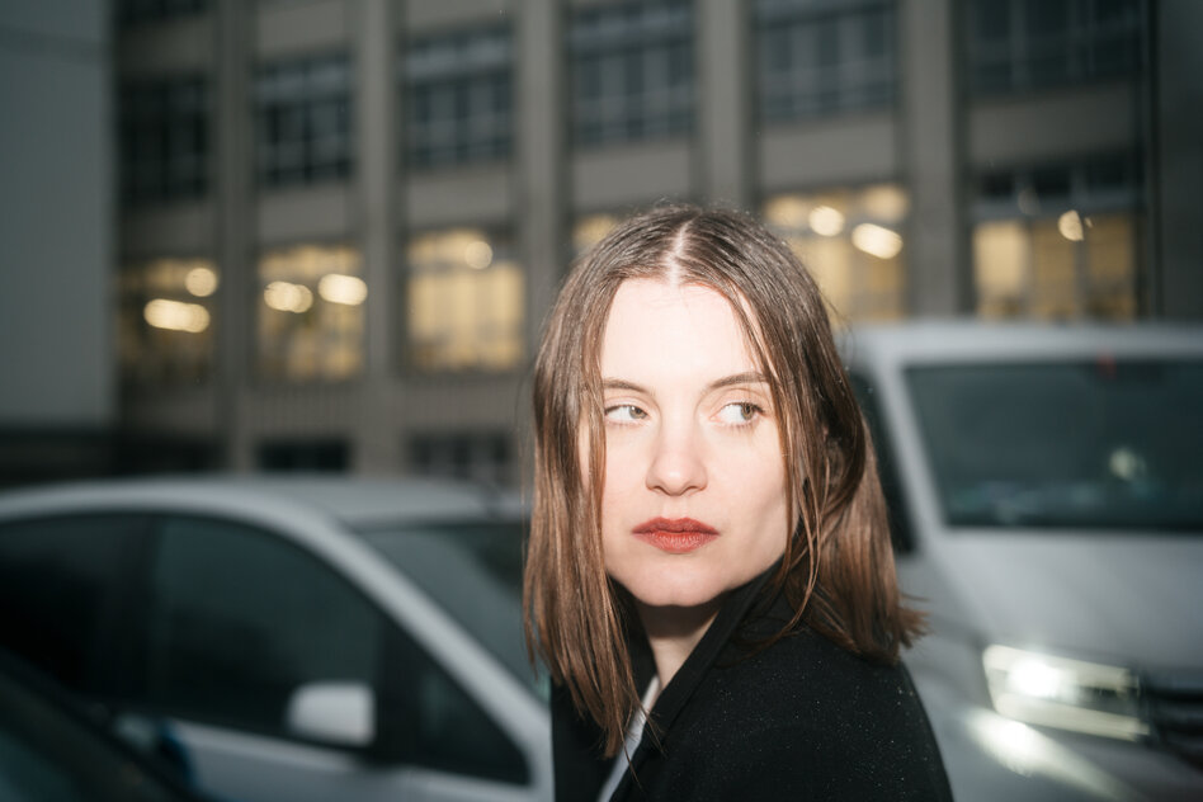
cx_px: 602
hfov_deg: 39.6
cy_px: 401
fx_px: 1671
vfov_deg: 27.0
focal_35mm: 50
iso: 200
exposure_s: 1/100
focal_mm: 50
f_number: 3.2
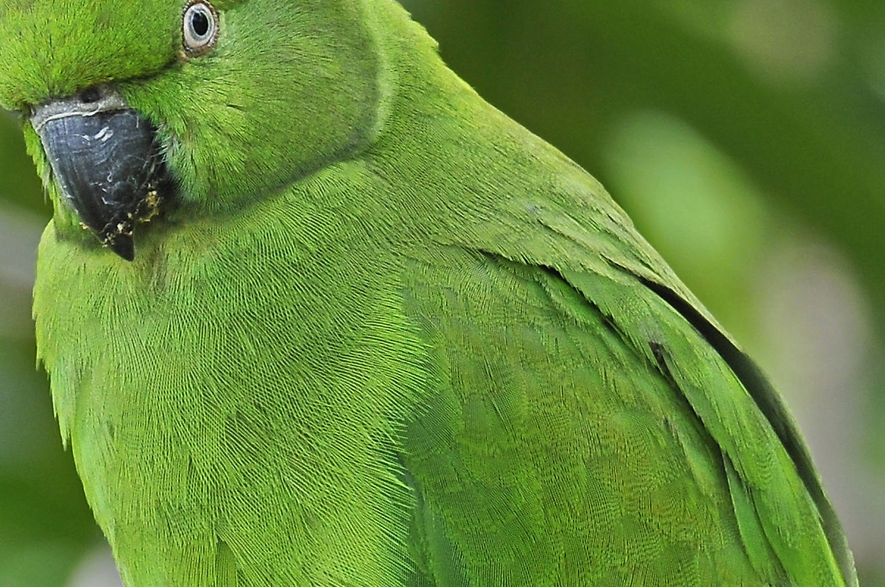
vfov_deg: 0.9
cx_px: 203
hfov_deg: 1.3
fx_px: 39580
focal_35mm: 1612
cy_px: 361
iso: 400
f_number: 6.3
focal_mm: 600
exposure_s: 1/320
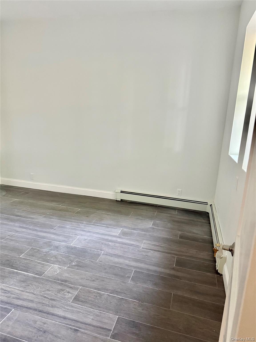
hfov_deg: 56.8
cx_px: 128
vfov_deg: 71.6
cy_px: 171
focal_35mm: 24
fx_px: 237
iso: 640
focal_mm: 6.76
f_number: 1.78
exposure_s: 1/40
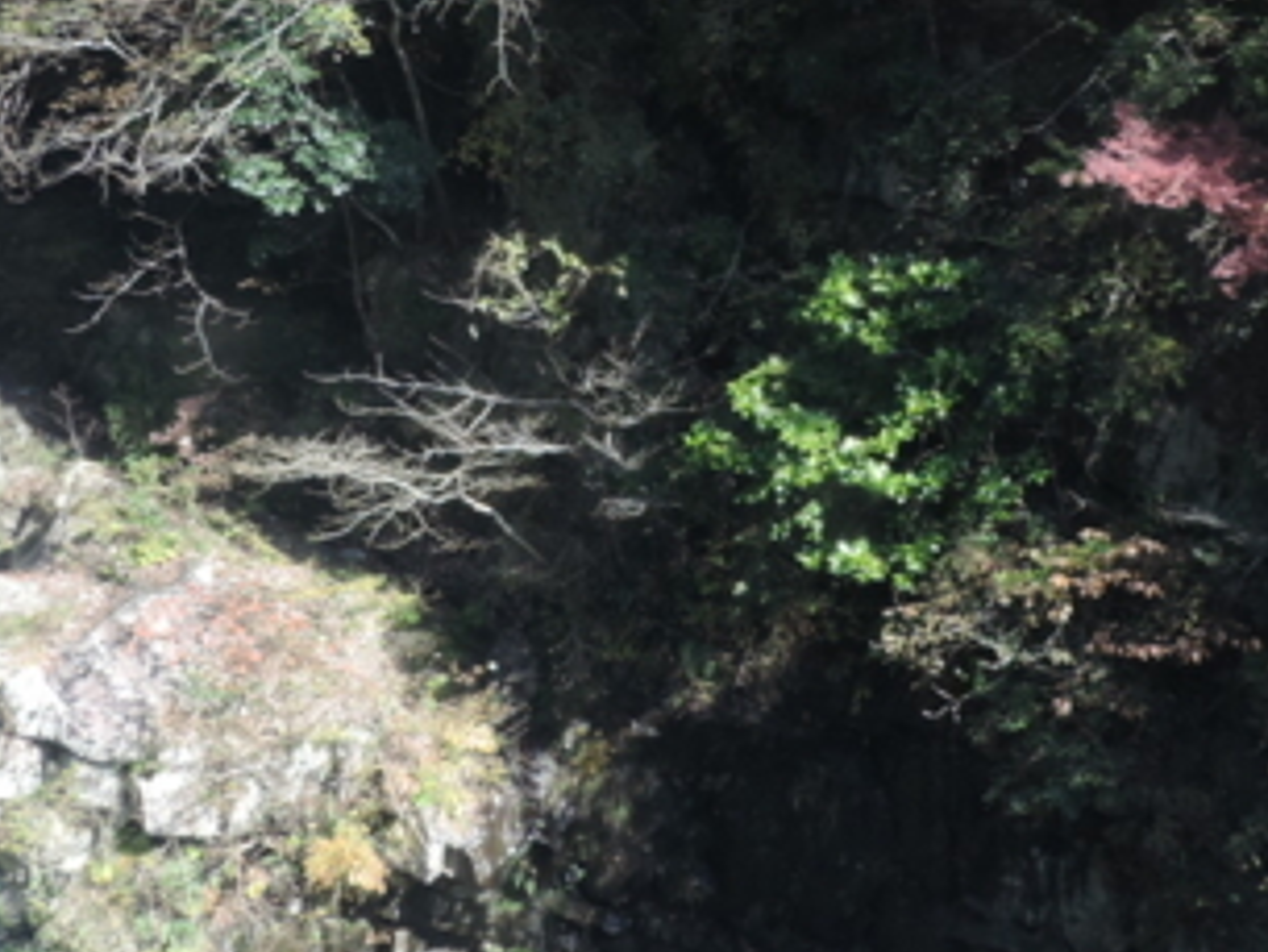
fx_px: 3848
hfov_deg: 18.7
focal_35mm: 105
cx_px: 611
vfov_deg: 14.1
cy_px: 428
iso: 80
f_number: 3.3
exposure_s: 1/100
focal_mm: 7.1
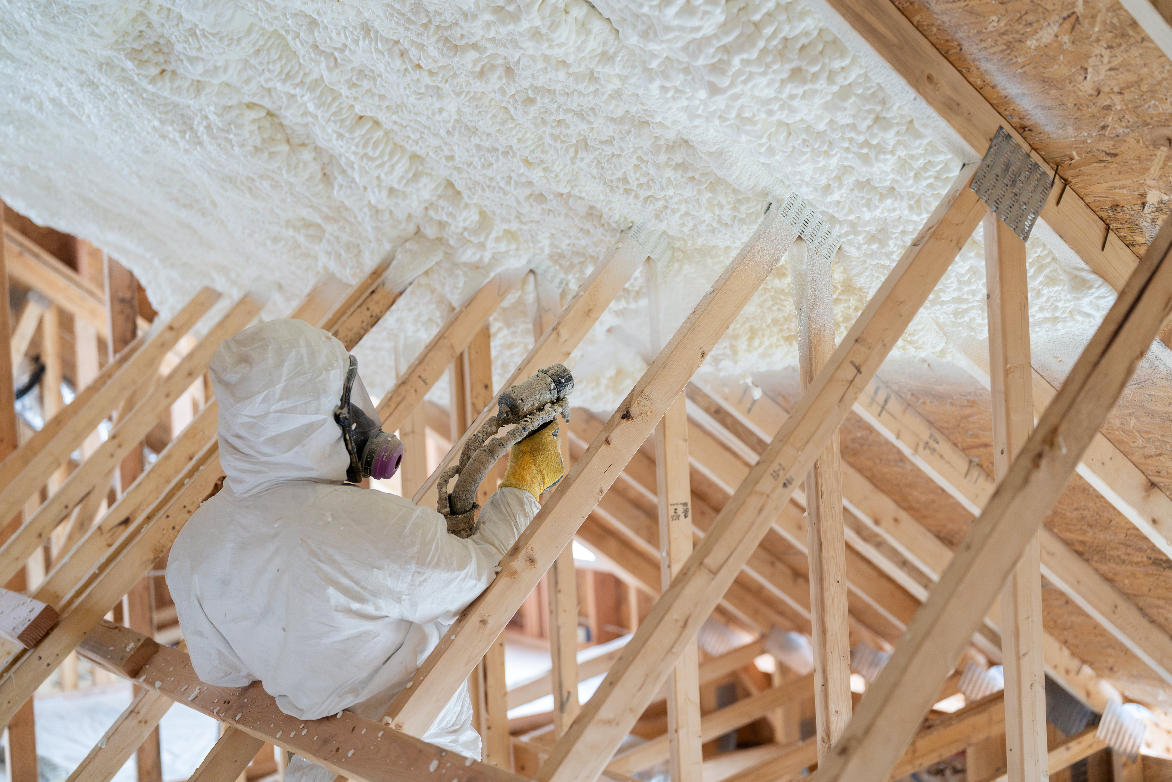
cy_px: 391
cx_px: 586
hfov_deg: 39.6
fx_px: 1628
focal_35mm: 50
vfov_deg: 27.0
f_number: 2
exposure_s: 1/500
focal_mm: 50
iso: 3200
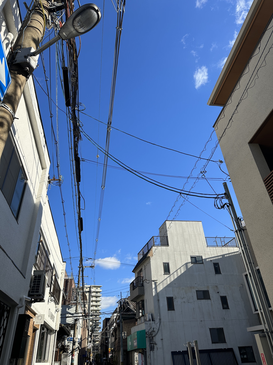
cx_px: 136
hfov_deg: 56.8
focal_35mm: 24
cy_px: 182
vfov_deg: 71.6
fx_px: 252
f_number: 1.78
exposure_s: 1/3717
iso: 80
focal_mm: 6.86
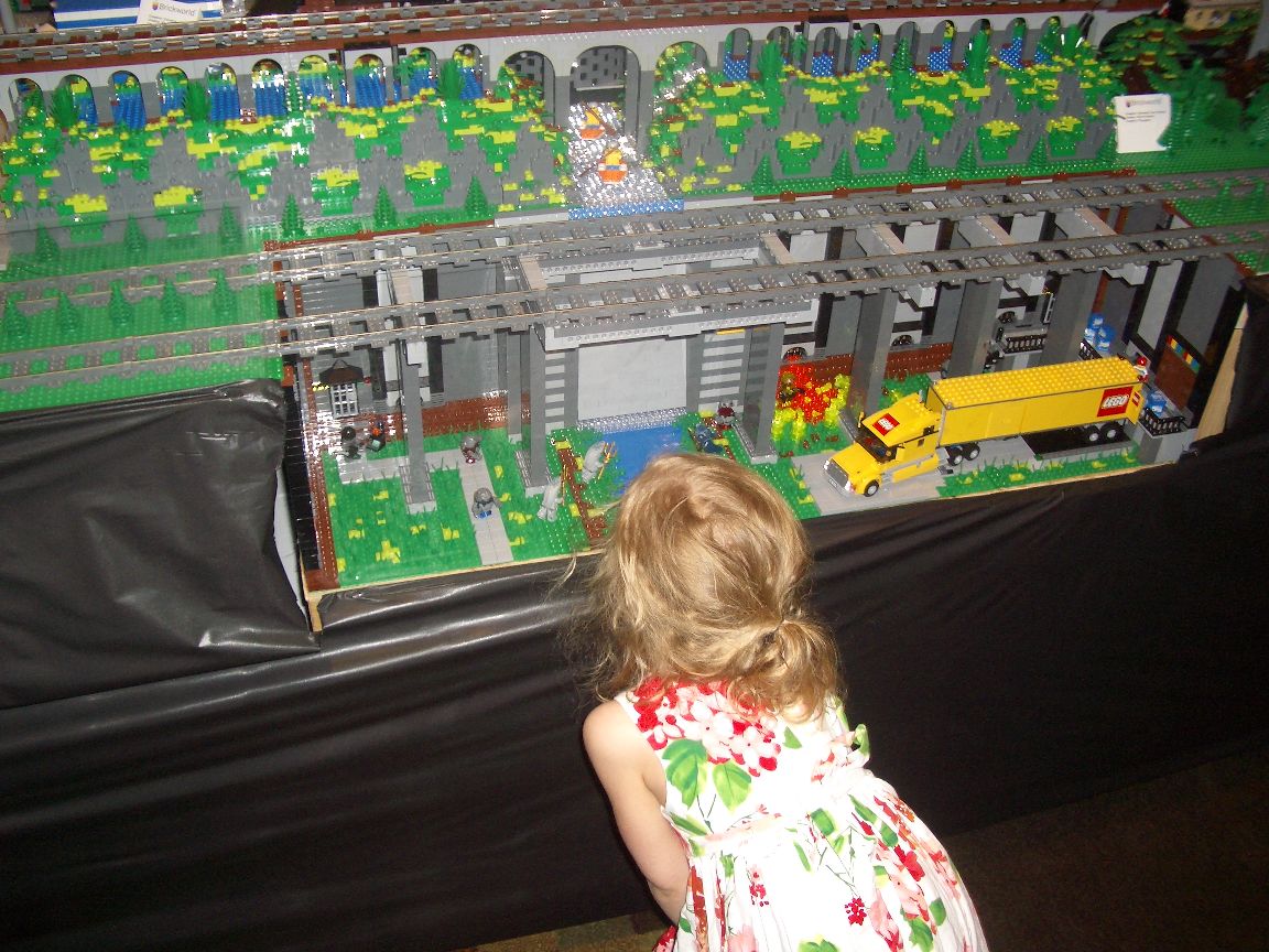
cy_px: 476
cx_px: 634
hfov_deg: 52.6
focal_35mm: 35
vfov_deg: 40.7
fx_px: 1283
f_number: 2.6
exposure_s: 1/60
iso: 100
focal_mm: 5.8
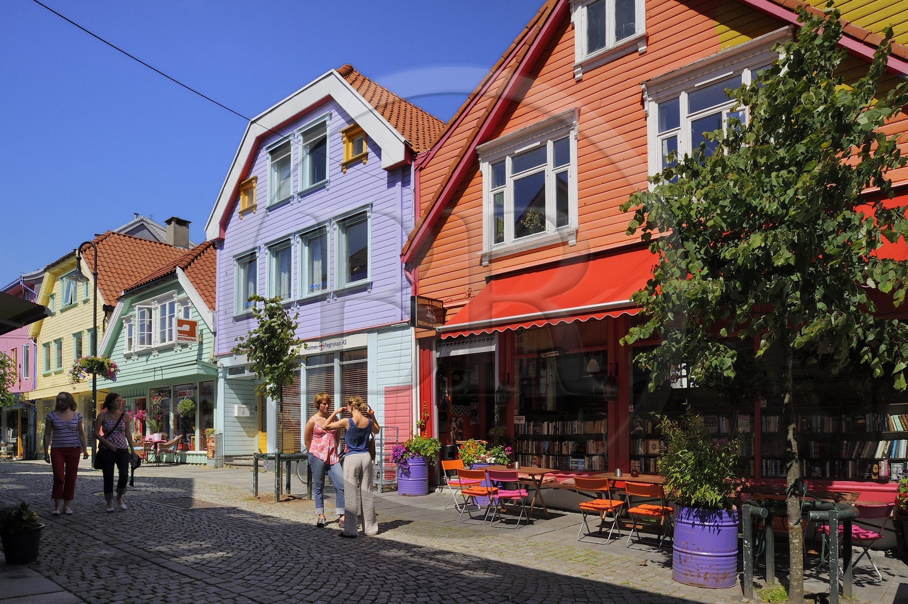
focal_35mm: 24
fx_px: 605
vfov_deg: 53.1
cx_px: 454
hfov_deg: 73.8
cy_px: 302
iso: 200
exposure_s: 1/160
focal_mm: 24
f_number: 16
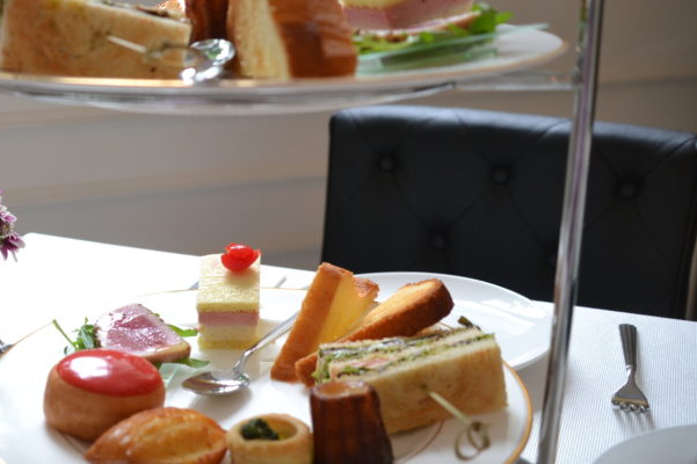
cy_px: 210
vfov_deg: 29.2
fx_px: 890
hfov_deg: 40.6
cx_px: 119
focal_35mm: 46
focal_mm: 18
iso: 400
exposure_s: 1/60
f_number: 4
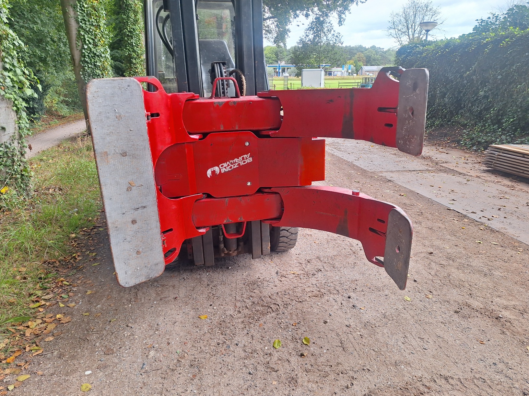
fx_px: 351
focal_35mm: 23
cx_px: 264
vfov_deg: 58.9
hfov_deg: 73.9
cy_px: 198
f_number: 1.8
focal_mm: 5.54
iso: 40
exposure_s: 1/167
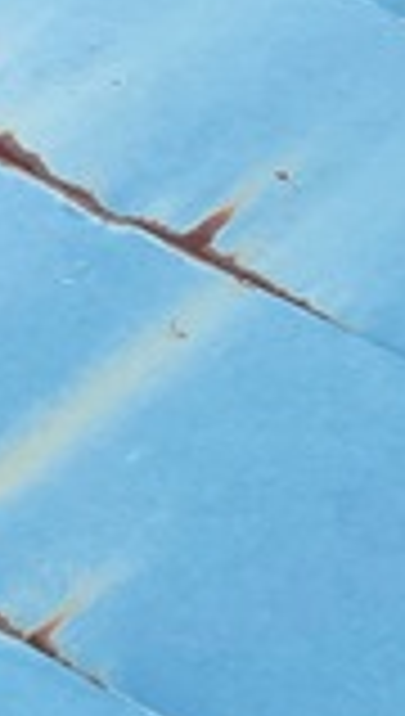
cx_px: 234
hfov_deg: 6.7
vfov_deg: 11.7
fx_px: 3458
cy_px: -18
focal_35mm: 182
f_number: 1.6
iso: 32
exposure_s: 1/602
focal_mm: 4.2
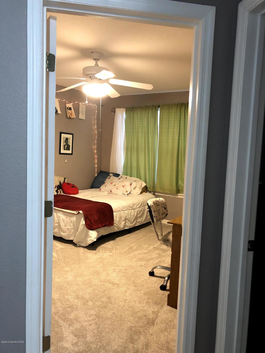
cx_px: 132
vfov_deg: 63.4
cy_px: 176
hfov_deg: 49.7
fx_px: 286
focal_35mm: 28
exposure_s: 1/15
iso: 80
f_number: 1.8
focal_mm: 3.99
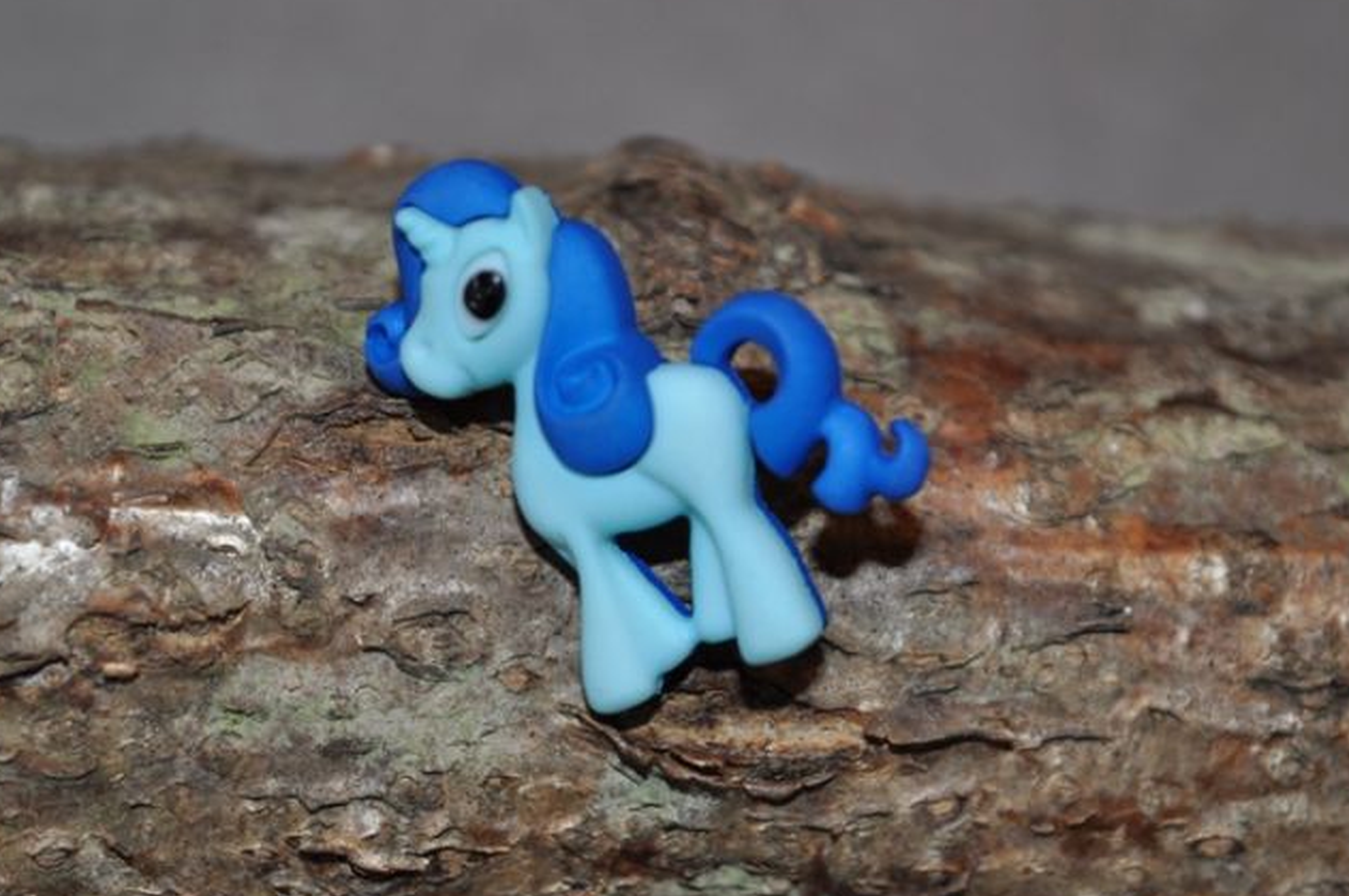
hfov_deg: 19.5
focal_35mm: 105
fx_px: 3916
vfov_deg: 13.0
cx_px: 620
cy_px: 501
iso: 200
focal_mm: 55
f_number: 5.6
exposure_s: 1/60
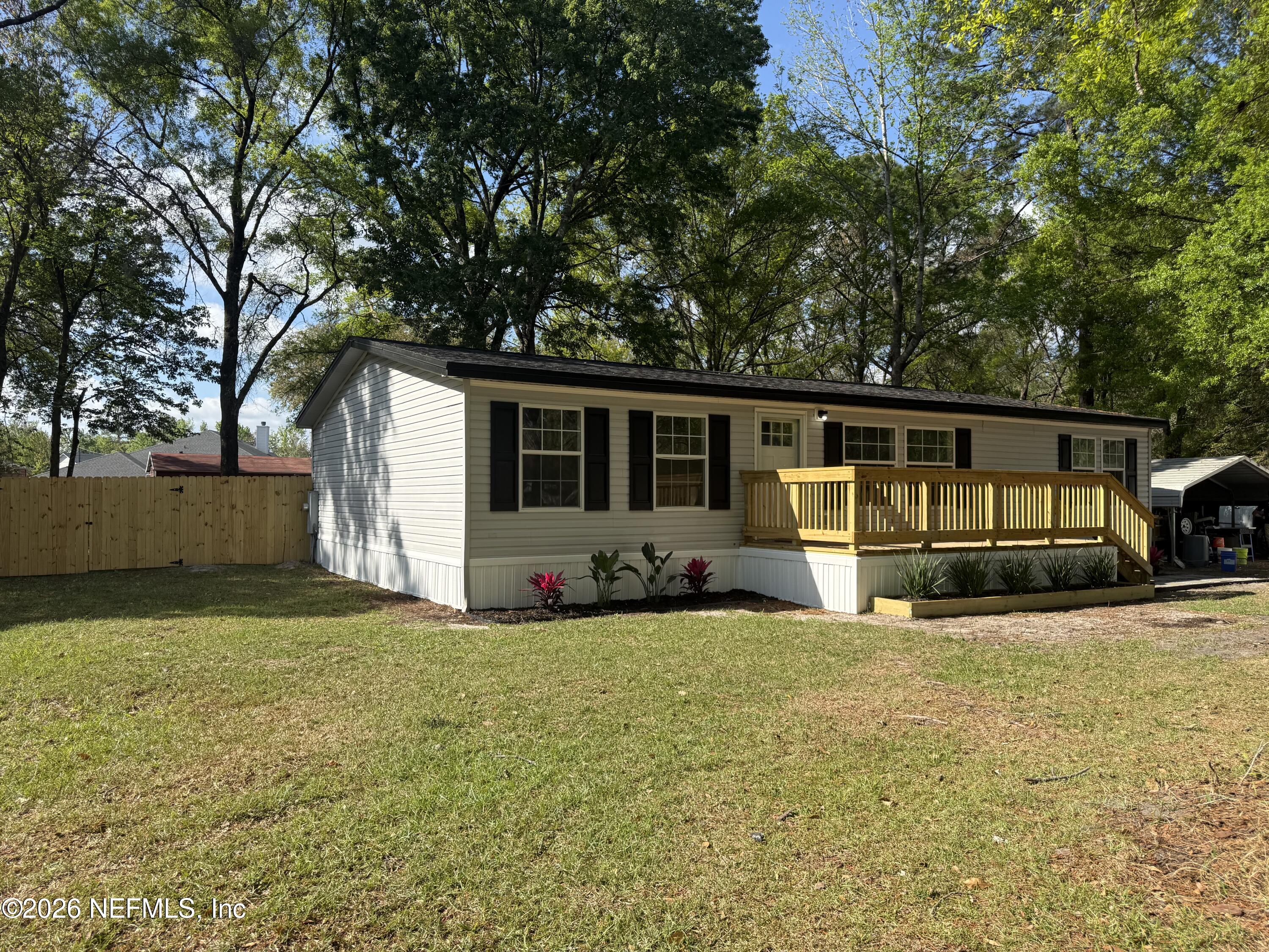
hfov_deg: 71.6
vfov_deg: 56.8
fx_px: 880
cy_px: 476
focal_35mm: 24
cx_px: 634
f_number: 1.78
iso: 100
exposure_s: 1/3425
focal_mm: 6.76
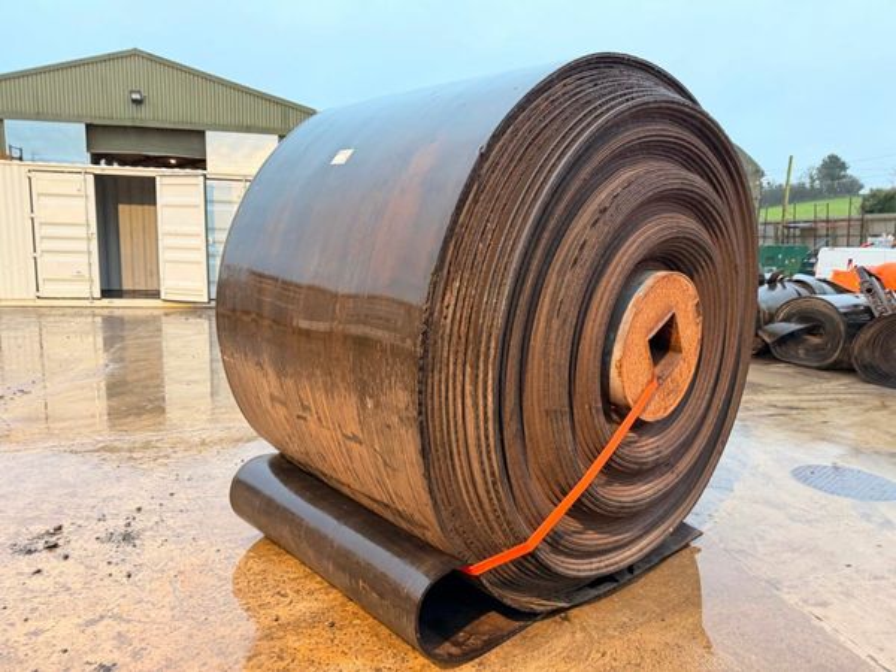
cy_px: 336
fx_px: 621
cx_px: 448
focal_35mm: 24
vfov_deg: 56.8
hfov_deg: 71.6
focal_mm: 6.76
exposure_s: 1/50
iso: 320
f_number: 1.78
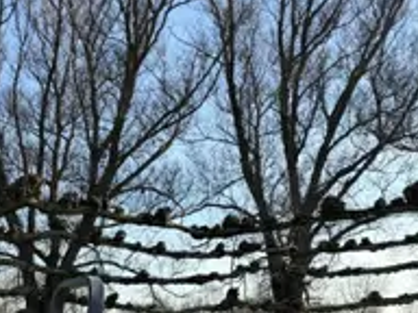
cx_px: -94
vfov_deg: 22.4
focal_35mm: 60
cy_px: 383
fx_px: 725
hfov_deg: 27.9
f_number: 1.78
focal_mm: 6.76
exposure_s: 1/1689
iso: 80
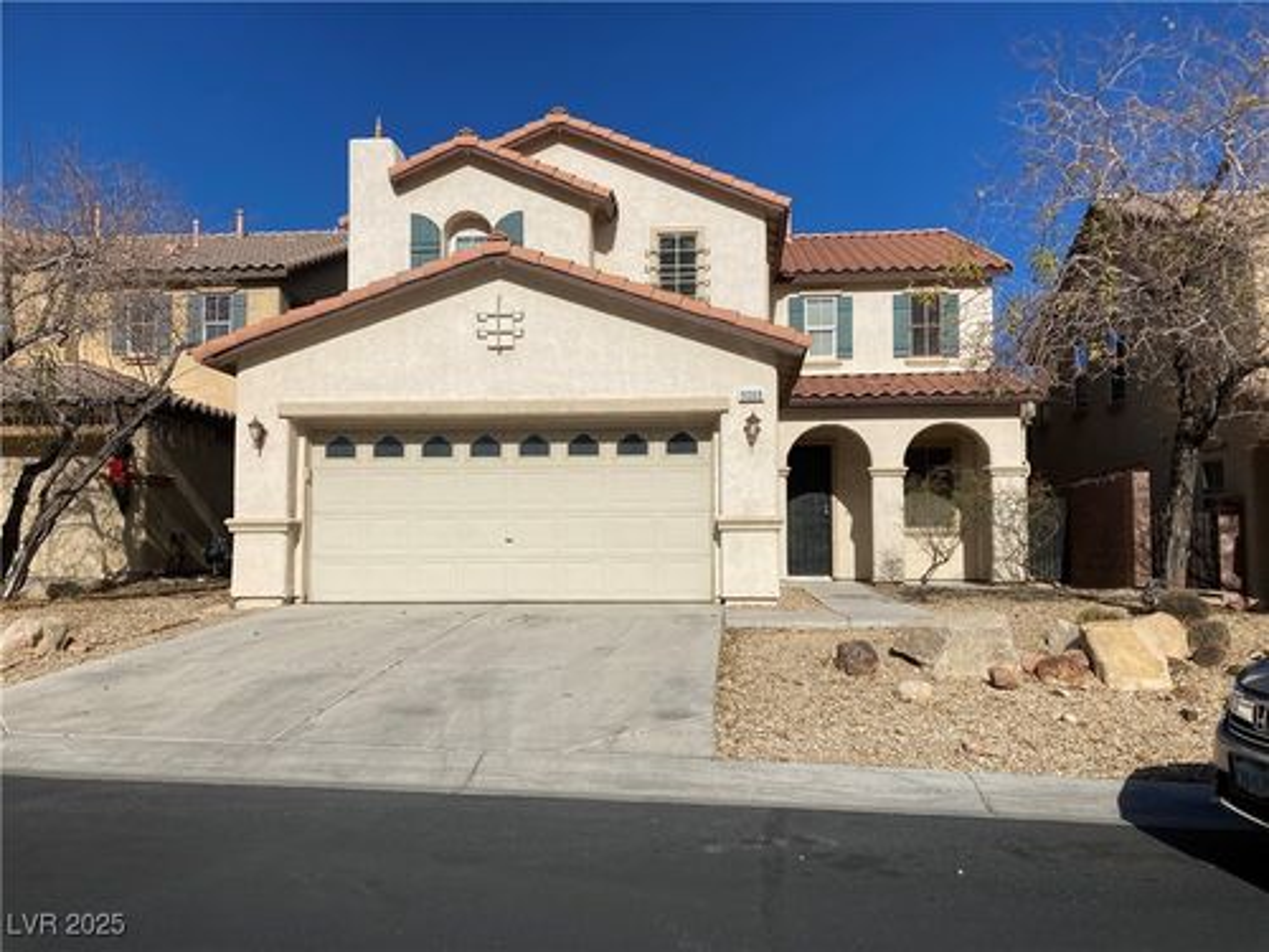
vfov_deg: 49.7
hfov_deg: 63.4
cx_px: 634
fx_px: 1026
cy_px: 476
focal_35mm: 28
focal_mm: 3.99
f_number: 1.8
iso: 20
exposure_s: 1/5348
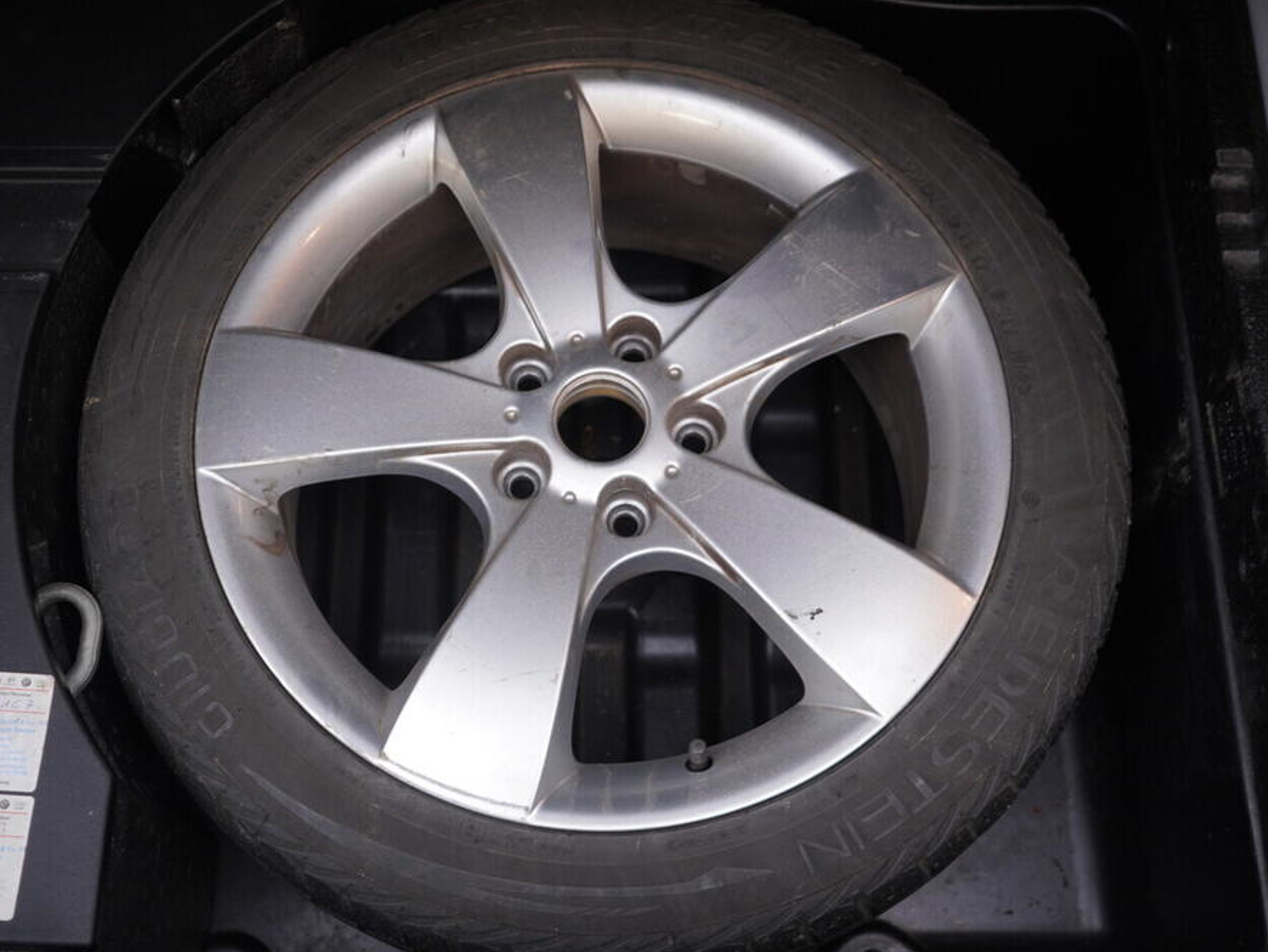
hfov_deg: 46.7
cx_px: 561
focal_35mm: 40
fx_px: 1466
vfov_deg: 36.0
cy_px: 475
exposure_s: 1/40
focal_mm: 24
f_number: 2.8
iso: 125
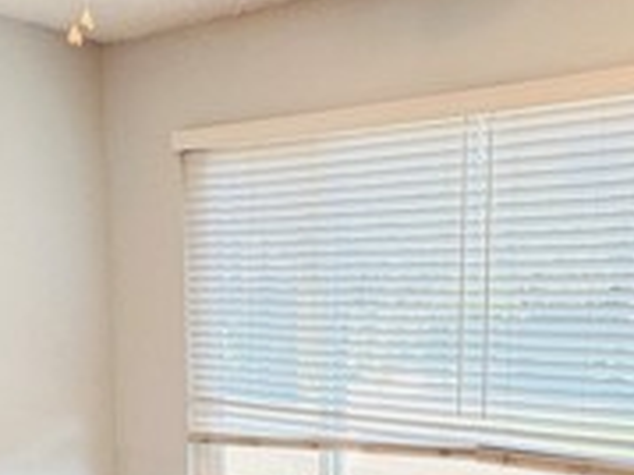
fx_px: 915
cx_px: 354
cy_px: 443
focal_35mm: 50
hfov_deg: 38.2
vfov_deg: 27.8
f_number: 2.2
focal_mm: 2.22
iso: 125
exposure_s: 1/120
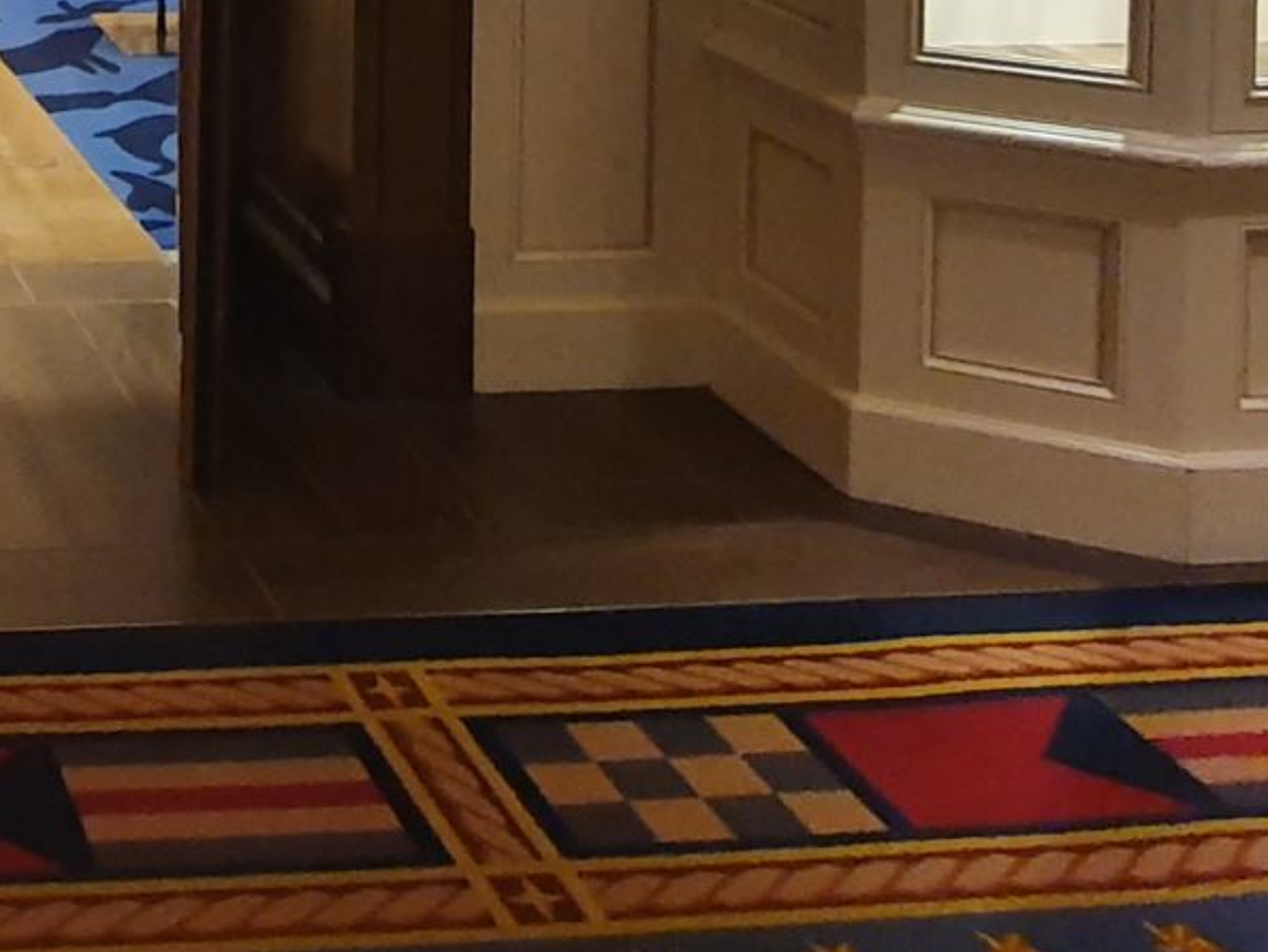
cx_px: -258
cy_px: -427
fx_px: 2052
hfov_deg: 29.5
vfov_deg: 22.1
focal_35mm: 56
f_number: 2.2
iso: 320
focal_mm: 1.8
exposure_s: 1/50
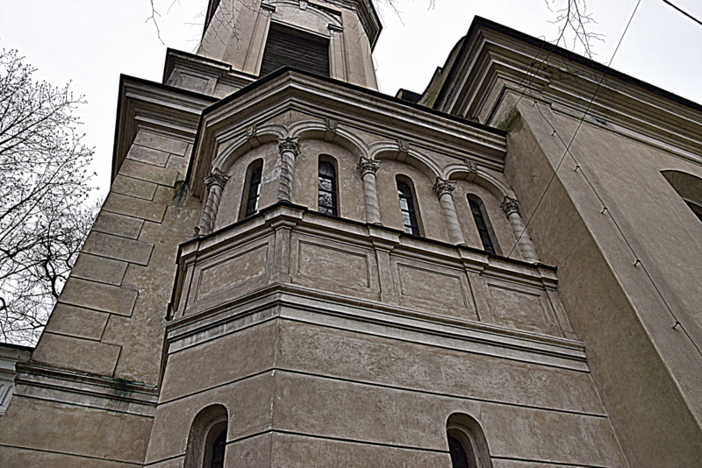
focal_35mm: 27
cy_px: 234
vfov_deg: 48.0
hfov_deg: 67.4
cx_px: 351
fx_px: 527
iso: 400
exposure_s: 1/125
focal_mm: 18
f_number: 9
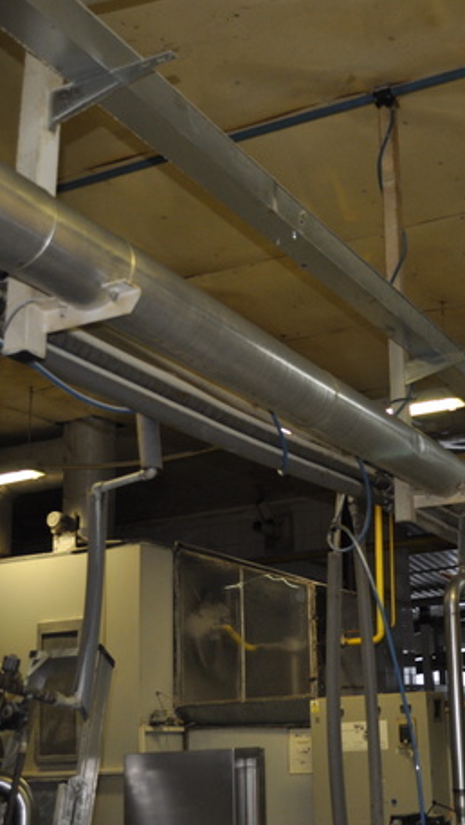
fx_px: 1051
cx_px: 411
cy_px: 412
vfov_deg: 42.9
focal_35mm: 48
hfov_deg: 24.3
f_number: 3.8
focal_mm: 20
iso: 720
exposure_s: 1/125
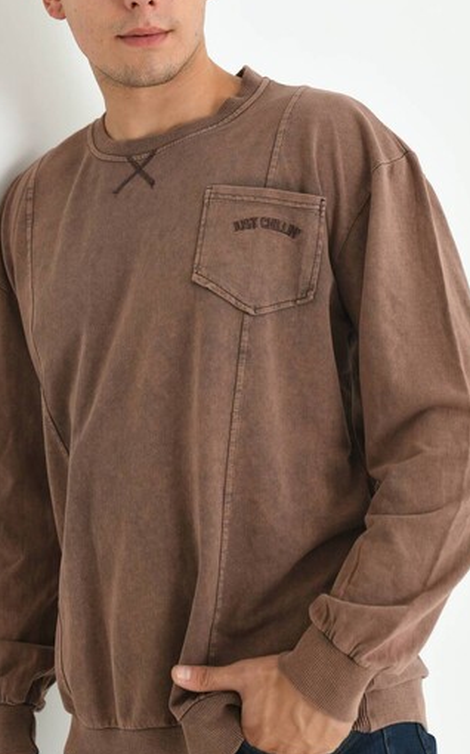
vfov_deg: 28.6
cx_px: 174
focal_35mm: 72
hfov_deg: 18.0
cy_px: 322
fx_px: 1478
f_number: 5.6
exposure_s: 1/125
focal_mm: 48
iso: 160
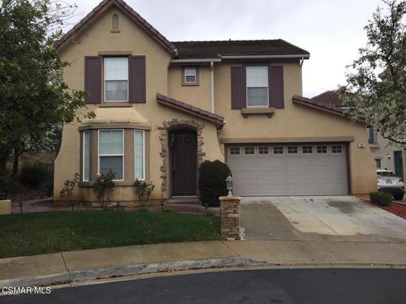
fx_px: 340
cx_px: 203
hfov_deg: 61.7
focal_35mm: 29
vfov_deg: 48.2
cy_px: 152
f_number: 2.2
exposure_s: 1/403
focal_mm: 4.15
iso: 32
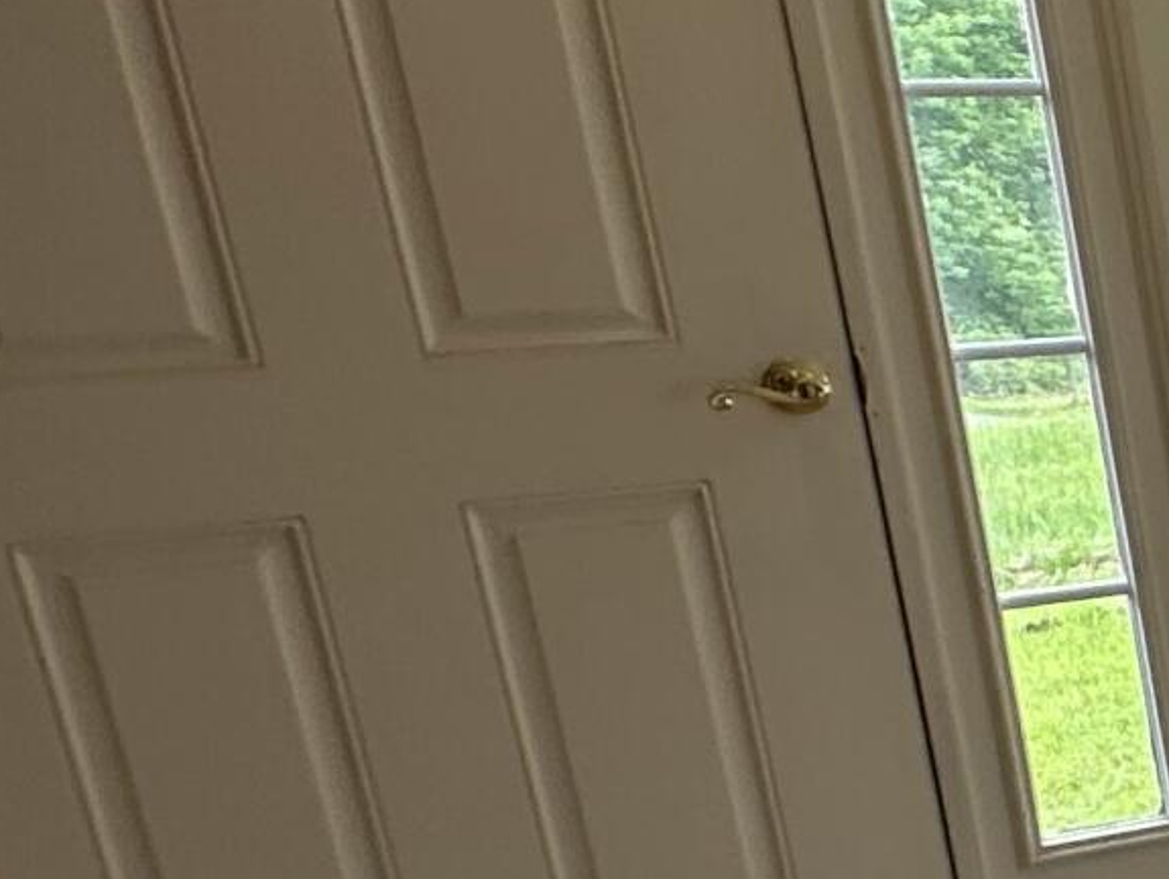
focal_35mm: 73
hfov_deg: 16.3
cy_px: 781
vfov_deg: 19.8
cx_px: 2617
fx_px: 2467
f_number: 2.2
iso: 40
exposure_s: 1/120
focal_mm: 2.22
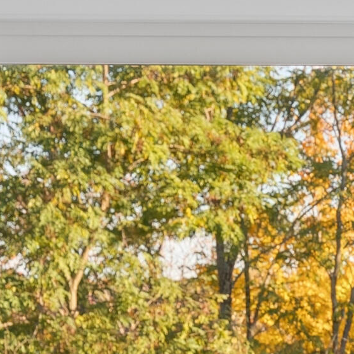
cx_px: 771
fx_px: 2264
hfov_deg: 8.4
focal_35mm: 196
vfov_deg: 8.9
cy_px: 352
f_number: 7.1
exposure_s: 1/100
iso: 320
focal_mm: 42.8
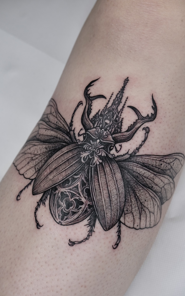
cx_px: 88
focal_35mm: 47
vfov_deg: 42.6
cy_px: 148
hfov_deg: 27.4
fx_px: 379
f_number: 5.6
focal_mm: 30.5
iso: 160
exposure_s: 1/125
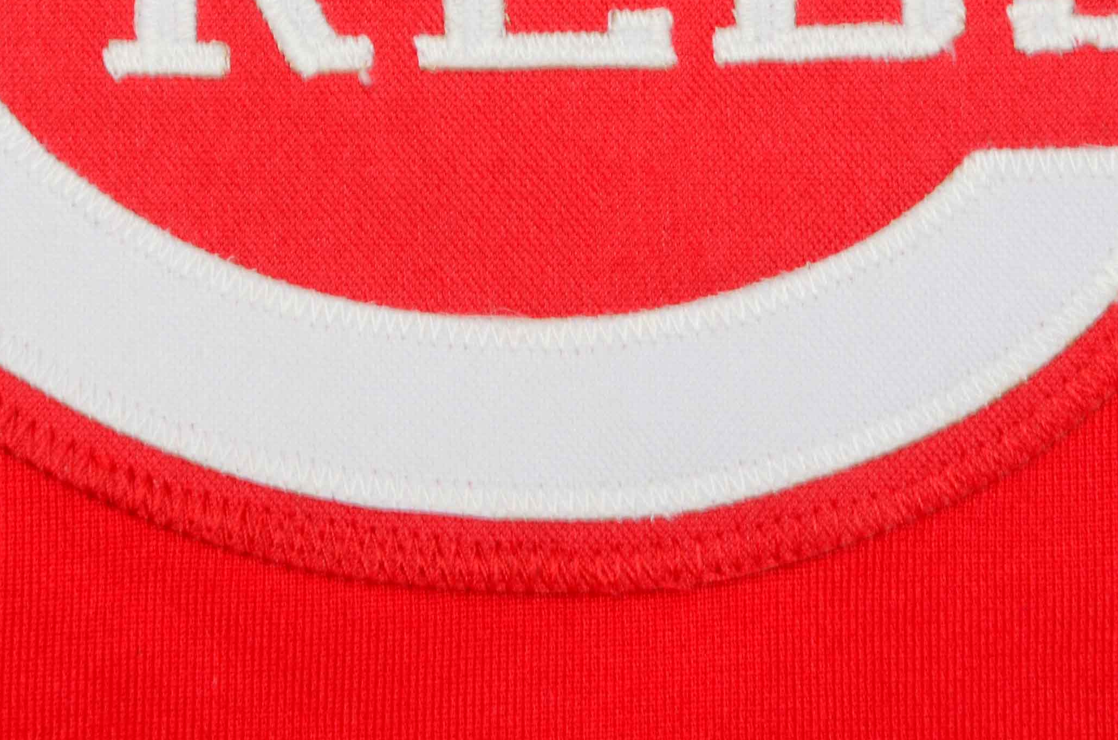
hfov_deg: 9.3
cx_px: 473
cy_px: -30
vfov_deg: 6.1
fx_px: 6880
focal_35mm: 222
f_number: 18
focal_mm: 62
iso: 200
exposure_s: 1/160
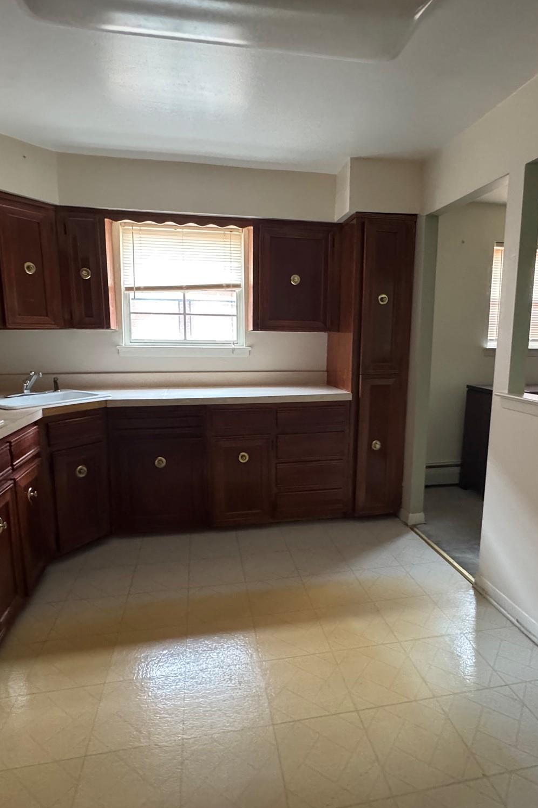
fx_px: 448
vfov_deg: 84.0
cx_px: 285
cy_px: 407
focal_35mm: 20
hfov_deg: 61.9
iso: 1000
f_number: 2.2
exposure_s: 1/60
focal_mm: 2.22
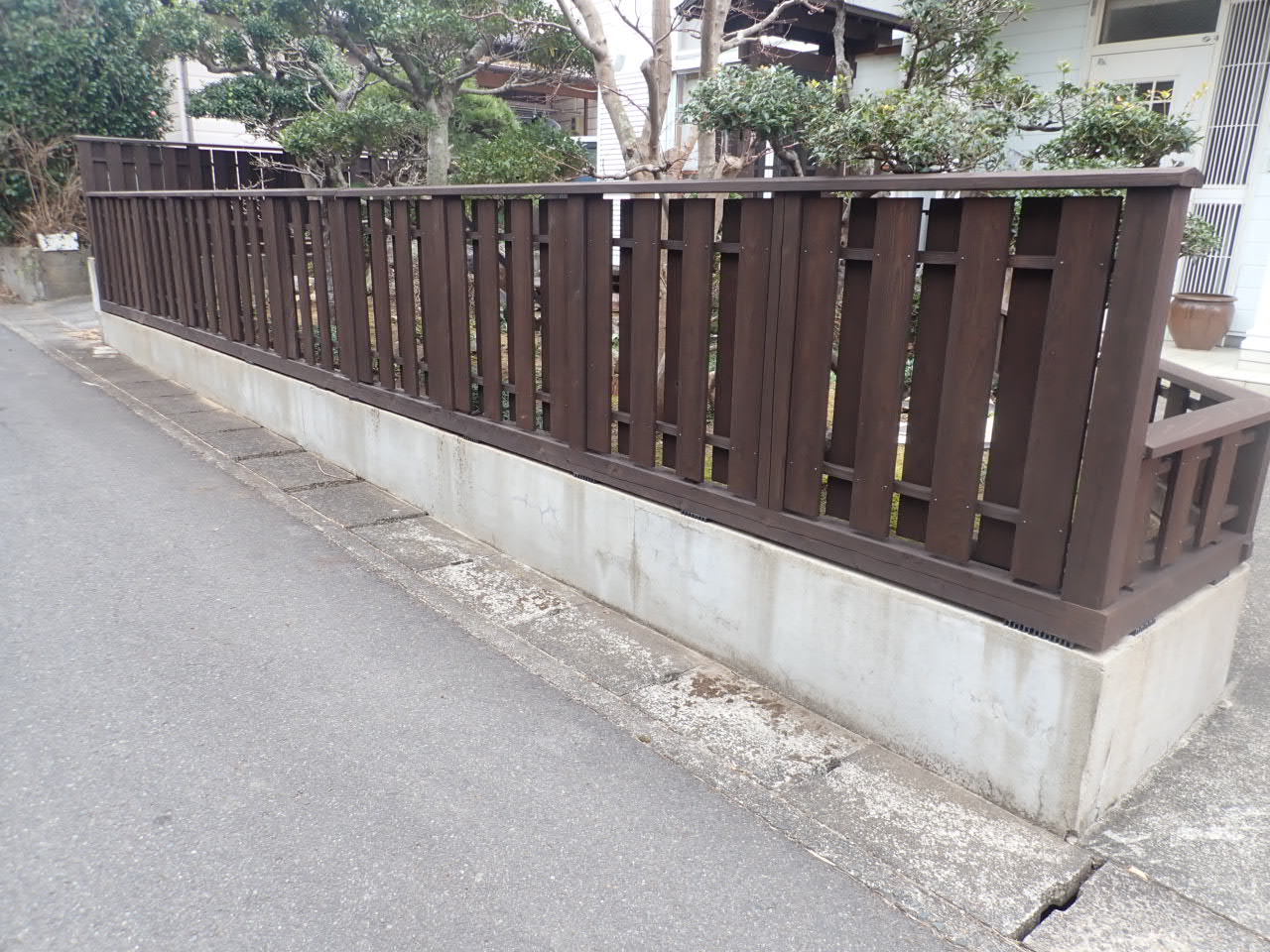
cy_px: 476
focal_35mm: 25
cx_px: 635
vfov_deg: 54.9
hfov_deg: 69.4
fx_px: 917
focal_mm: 4.5
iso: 100
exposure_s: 1/125
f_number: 2.8
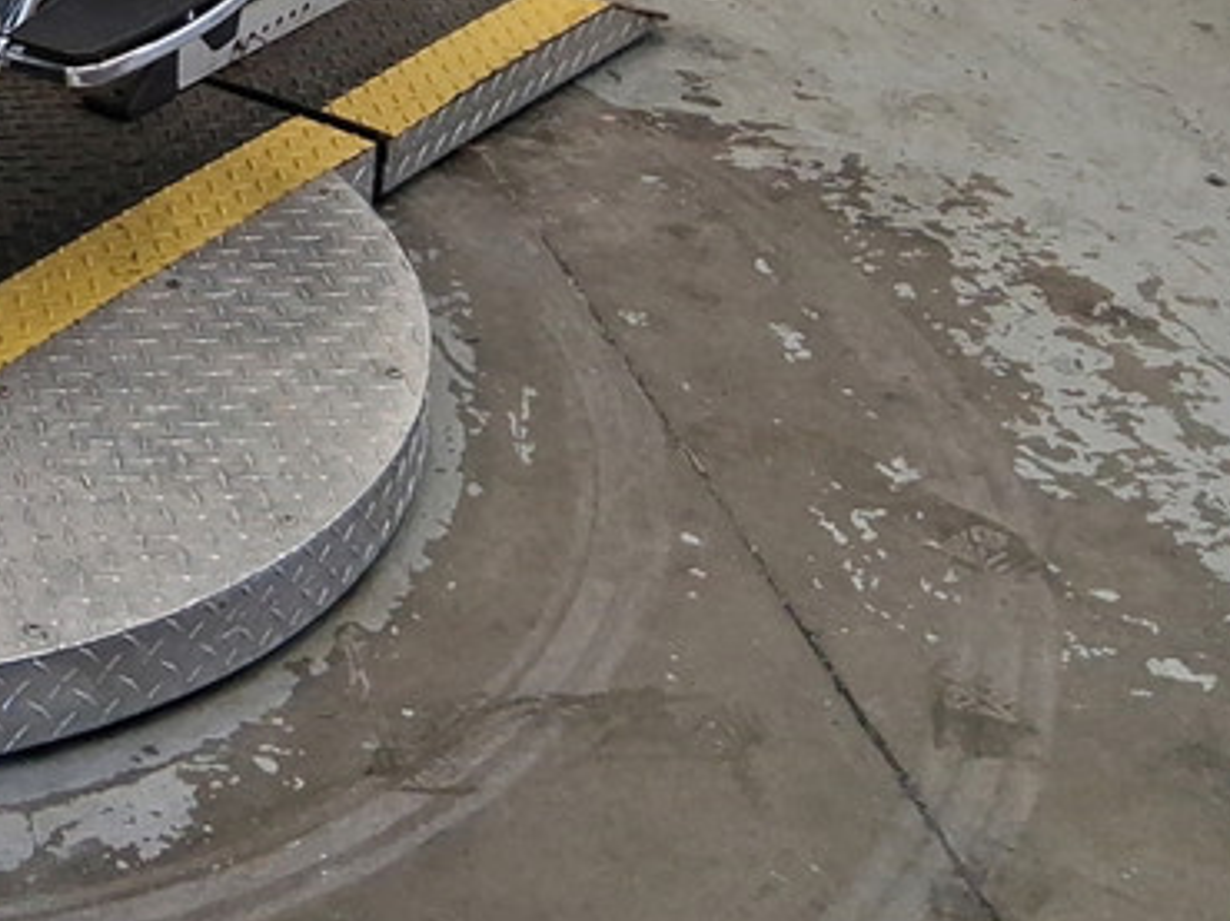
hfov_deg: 22.8
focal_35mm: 75
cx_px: -430
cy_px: -296
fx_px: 2663
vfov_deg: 18.2
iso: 160
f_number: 1.8
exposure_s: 1/120
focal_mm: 3.98
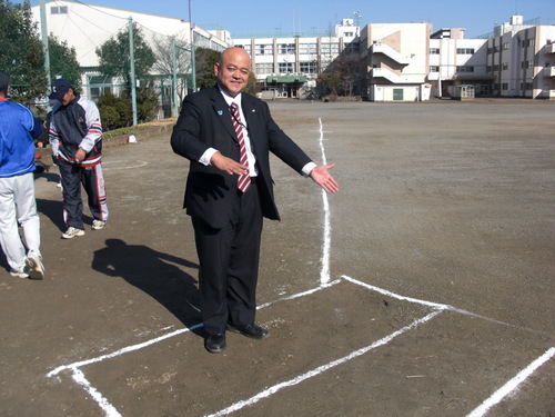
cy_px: 208
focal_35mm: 36
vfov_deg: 39.7
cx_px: 278
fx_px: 577
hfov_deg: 51.4
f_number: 7.9
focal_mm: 6.3
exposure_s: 1/160
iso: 50
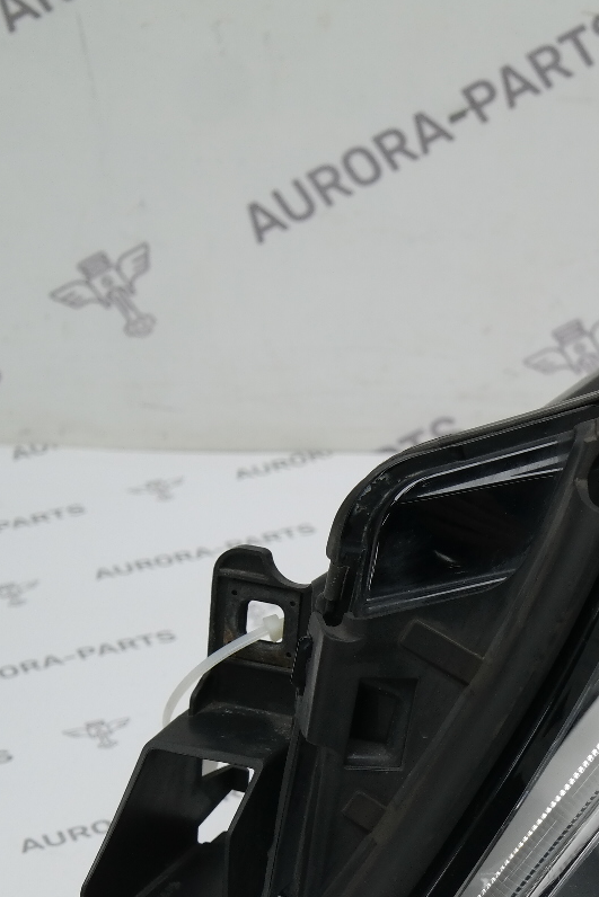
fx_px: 2869
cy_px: 628
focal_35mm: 115
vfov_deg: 17.7
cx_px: 877
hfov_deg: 11.5
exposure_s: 1/60
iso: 200
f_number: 4.5
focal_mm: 35
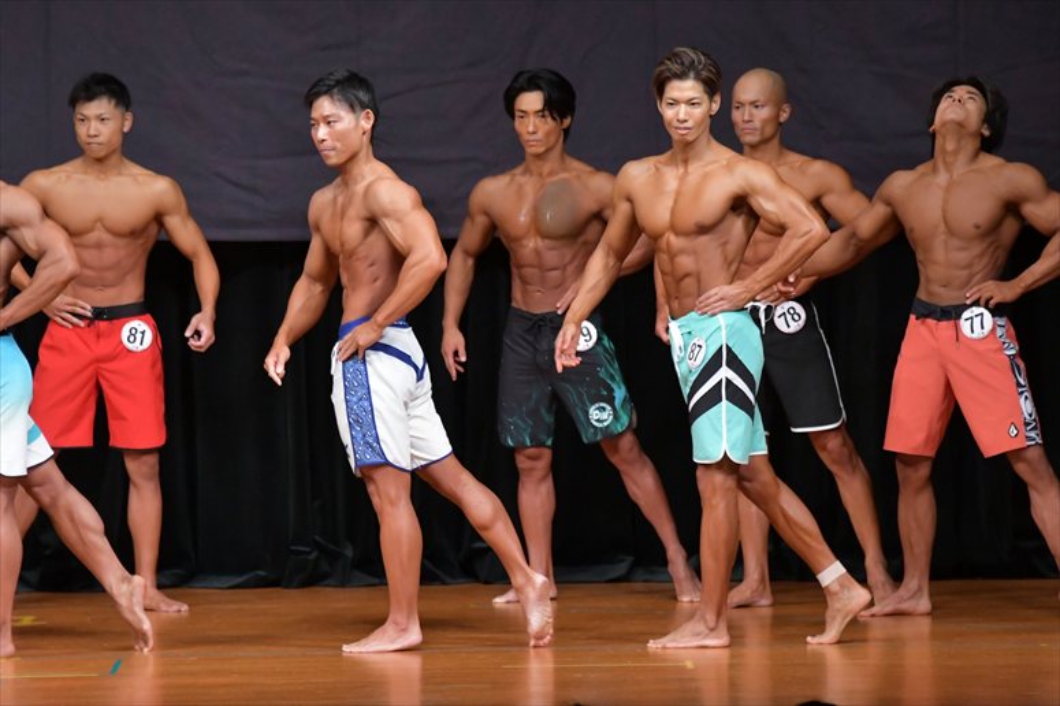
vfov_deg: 4.8
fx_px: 8388
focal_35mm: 285
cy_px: 353
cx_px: 530
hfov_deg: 7.2
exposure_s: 1/400
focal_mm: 190
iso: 5000
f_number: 5.6
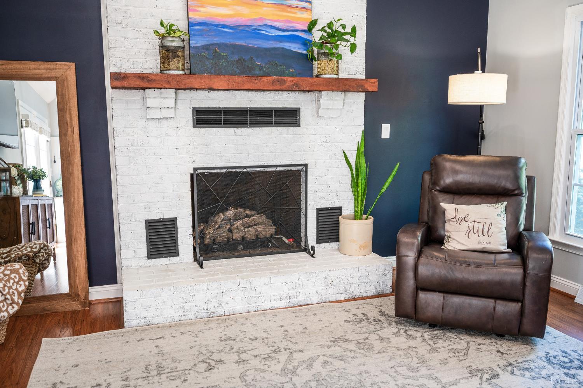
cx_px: 292
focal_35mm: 30
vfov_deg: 43.5
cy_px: 194
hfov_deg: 62.0
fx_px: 485
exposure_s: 1/25
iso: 400
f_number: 4
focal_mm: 30
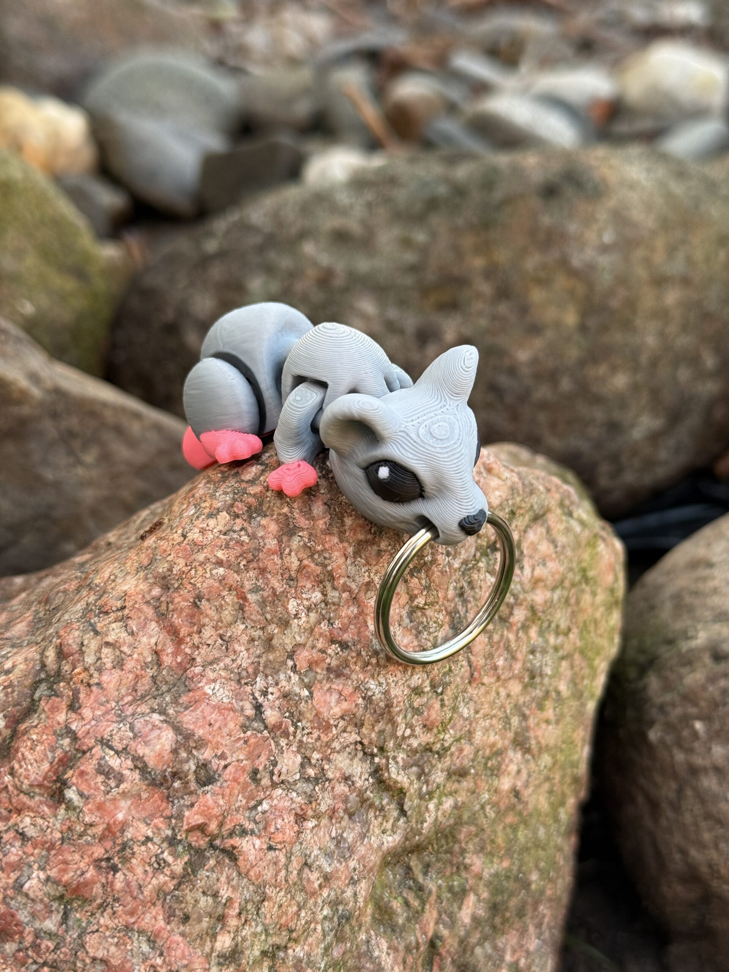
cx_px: 364
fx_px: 1348
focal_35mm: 48
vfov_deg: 39.7
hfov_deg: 30.3
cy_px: 486
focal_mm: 6.76
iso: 100
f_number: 1.78
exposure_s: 1/60
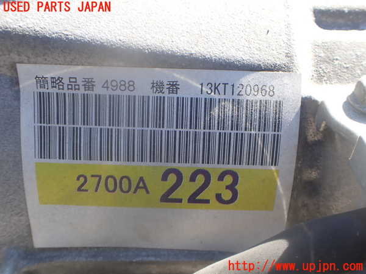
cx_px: 183
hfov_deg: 60.0
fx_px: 317
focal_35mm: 30
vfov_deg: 46.8
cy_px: 137
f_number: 3.2
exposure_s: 1/200
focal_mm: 5.4
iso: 100
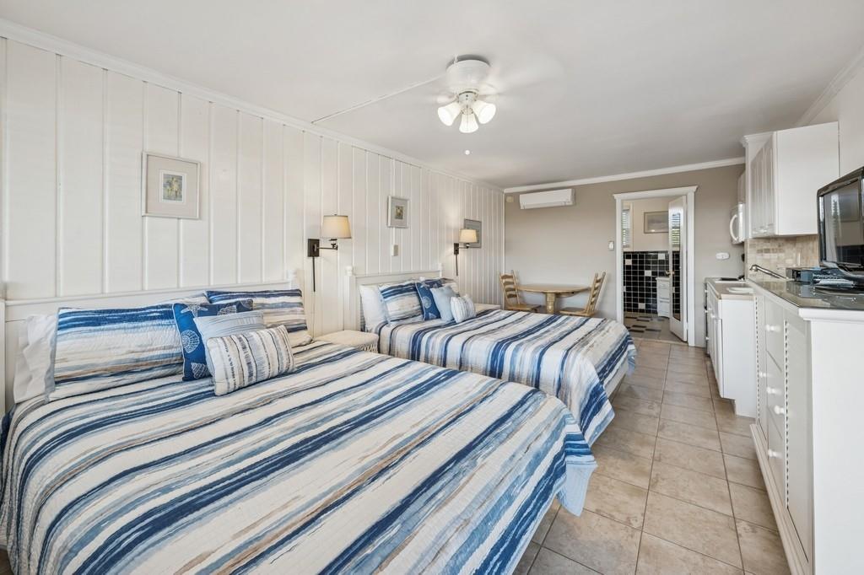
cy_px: 288
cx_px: 432
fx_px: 336
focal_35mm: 14
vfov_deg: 81.2
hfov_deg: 104.3
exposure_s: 1/125
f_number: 8
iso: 320
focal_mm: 14
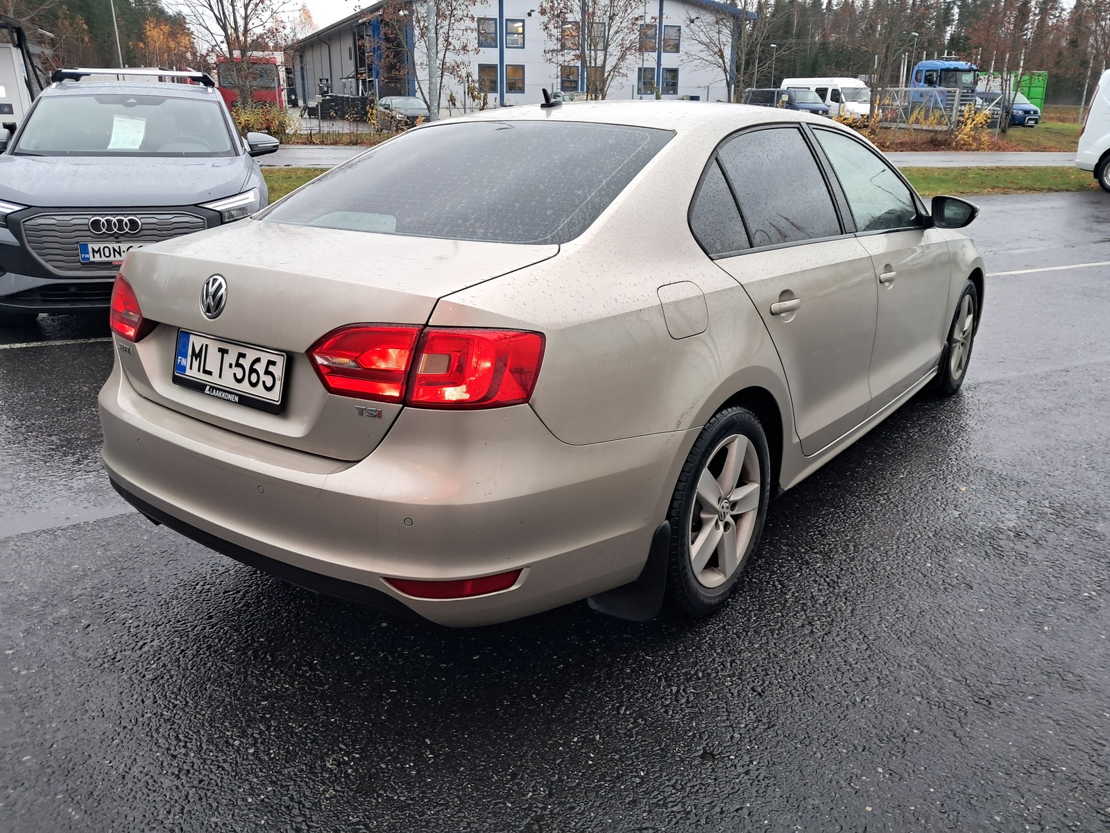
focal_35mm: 27
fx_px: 866
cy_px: 416
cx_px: 555
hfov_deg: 65.3
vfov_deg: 51.4
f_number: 1.8
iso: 200
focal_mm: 4
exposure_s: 1/50
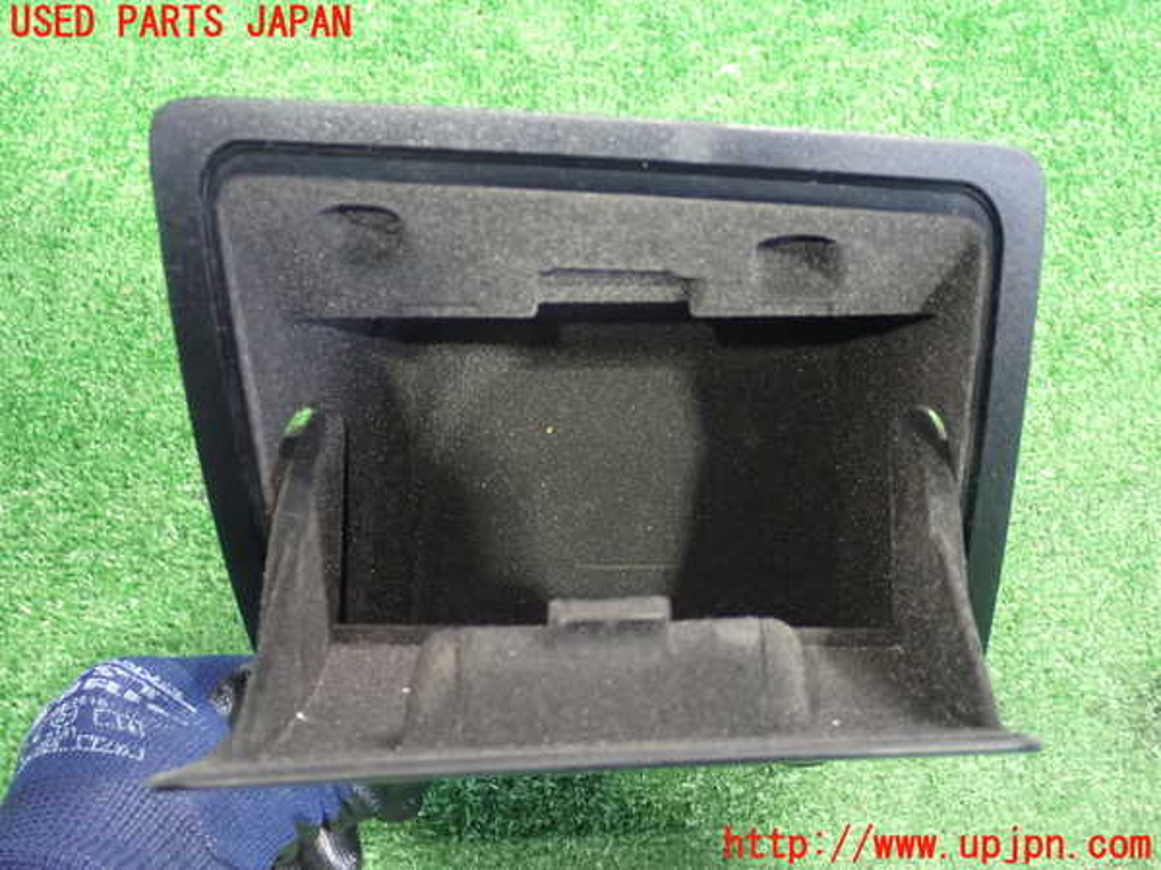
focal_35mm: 54
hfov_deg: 35.5
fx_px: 1811
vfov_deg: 27.0
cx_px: 580
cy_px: 435
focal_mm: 9.65
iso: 1250
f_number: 3.3
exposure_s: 1/13
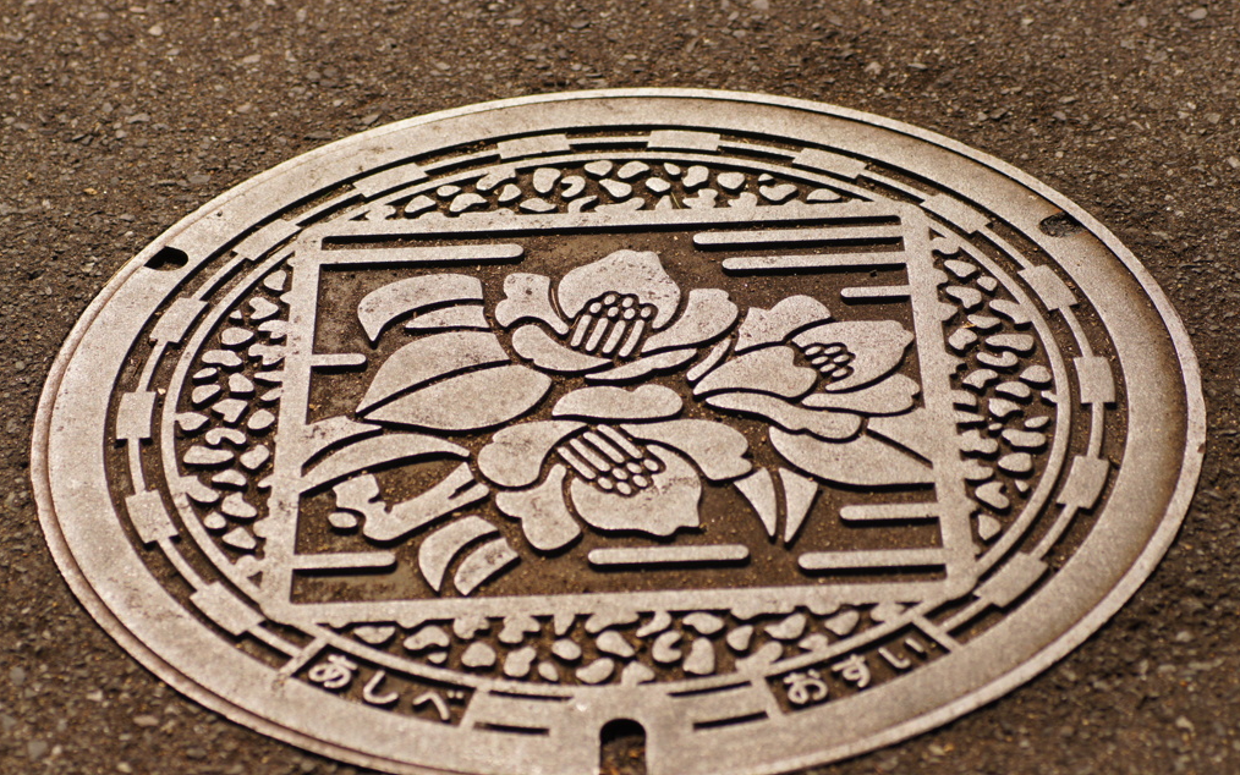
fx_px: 3650
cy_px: 389
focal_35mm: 108
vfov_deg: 12.1
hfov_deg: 19.3
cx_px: 620
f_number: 3.5
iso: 100
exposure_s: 1/2500
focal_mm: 70
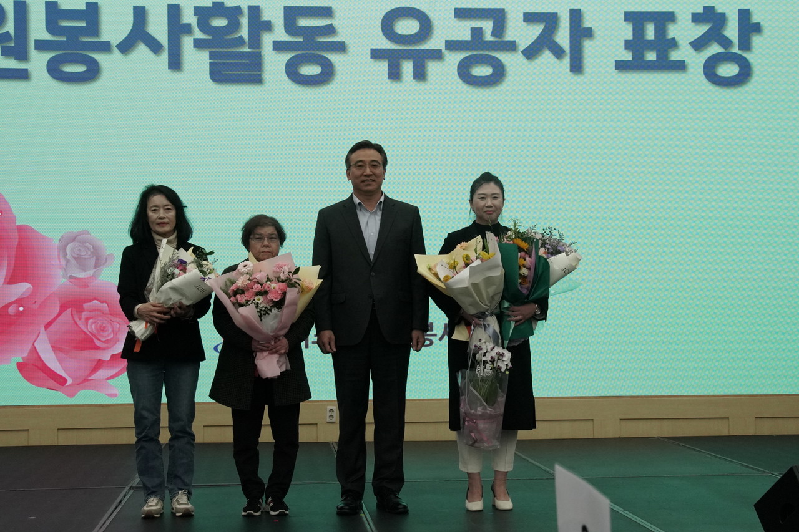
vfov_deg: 22.3
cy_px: 266
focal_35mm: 61
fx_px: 1354
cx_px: 400
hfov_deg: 32.9
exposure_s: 1/250
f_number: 11
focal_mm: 41
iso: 4000
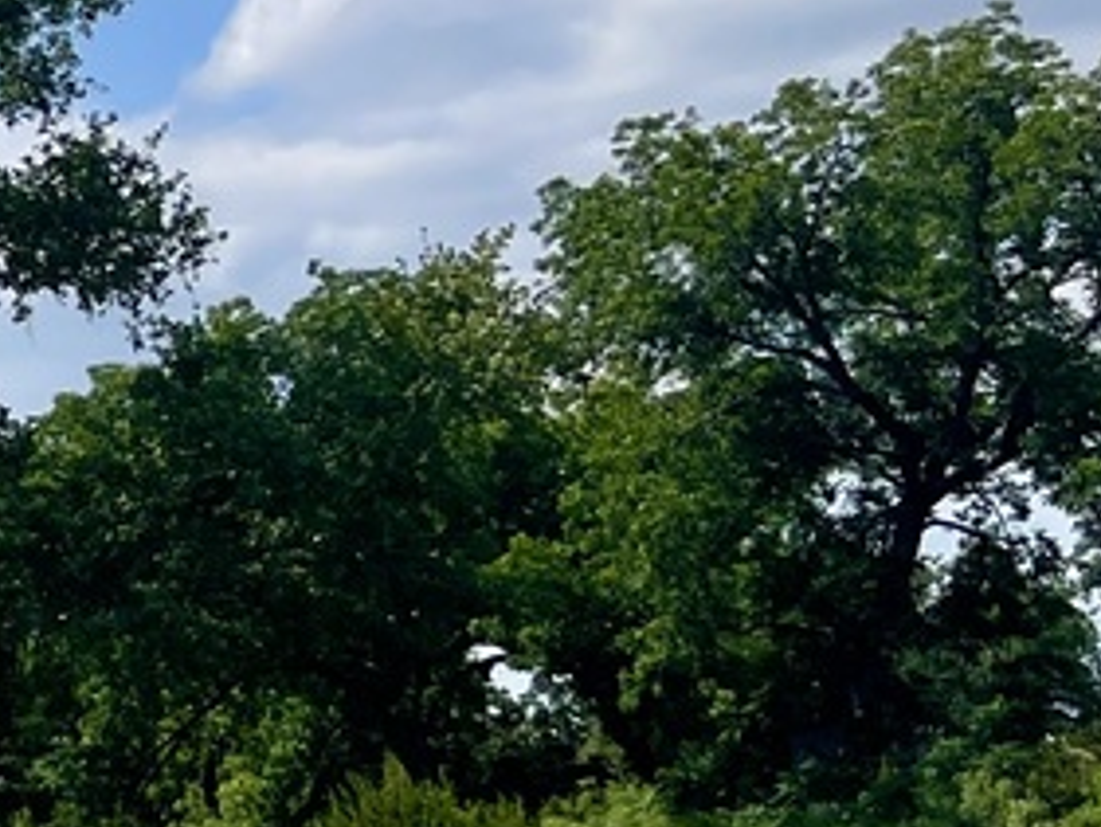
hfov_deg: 12.5
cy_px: 796
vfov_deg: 11.5
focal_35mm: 128
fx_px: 4073
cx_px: -1454
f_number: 1.6
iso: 32
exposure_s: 1/5917
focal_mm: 5.1
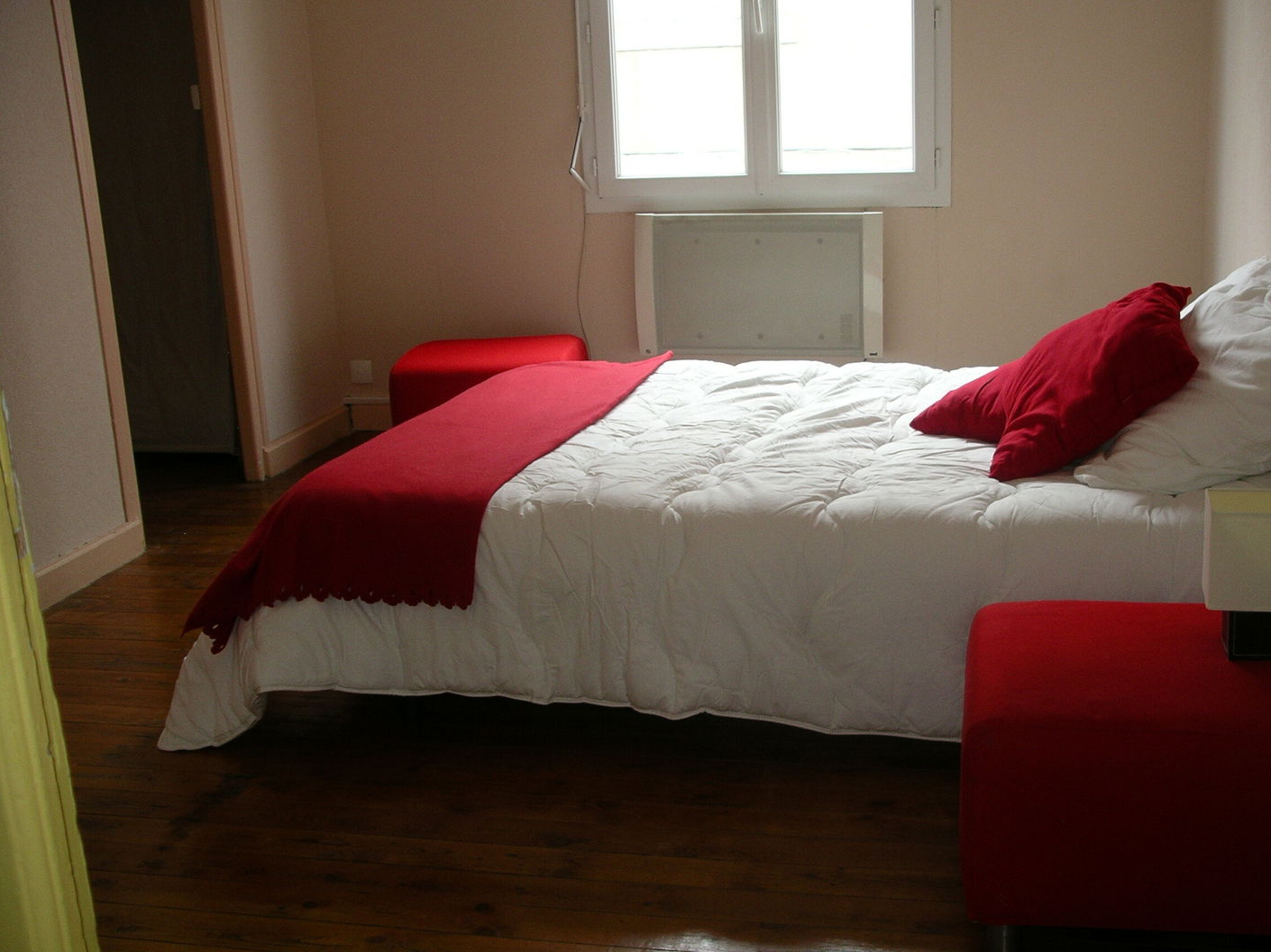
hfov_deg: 44.7
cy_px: 505
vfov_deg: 34.3
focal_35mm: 42
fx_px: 1542
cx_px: 713
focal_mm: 7.8
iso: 100
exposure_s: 1/40
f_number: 2.8
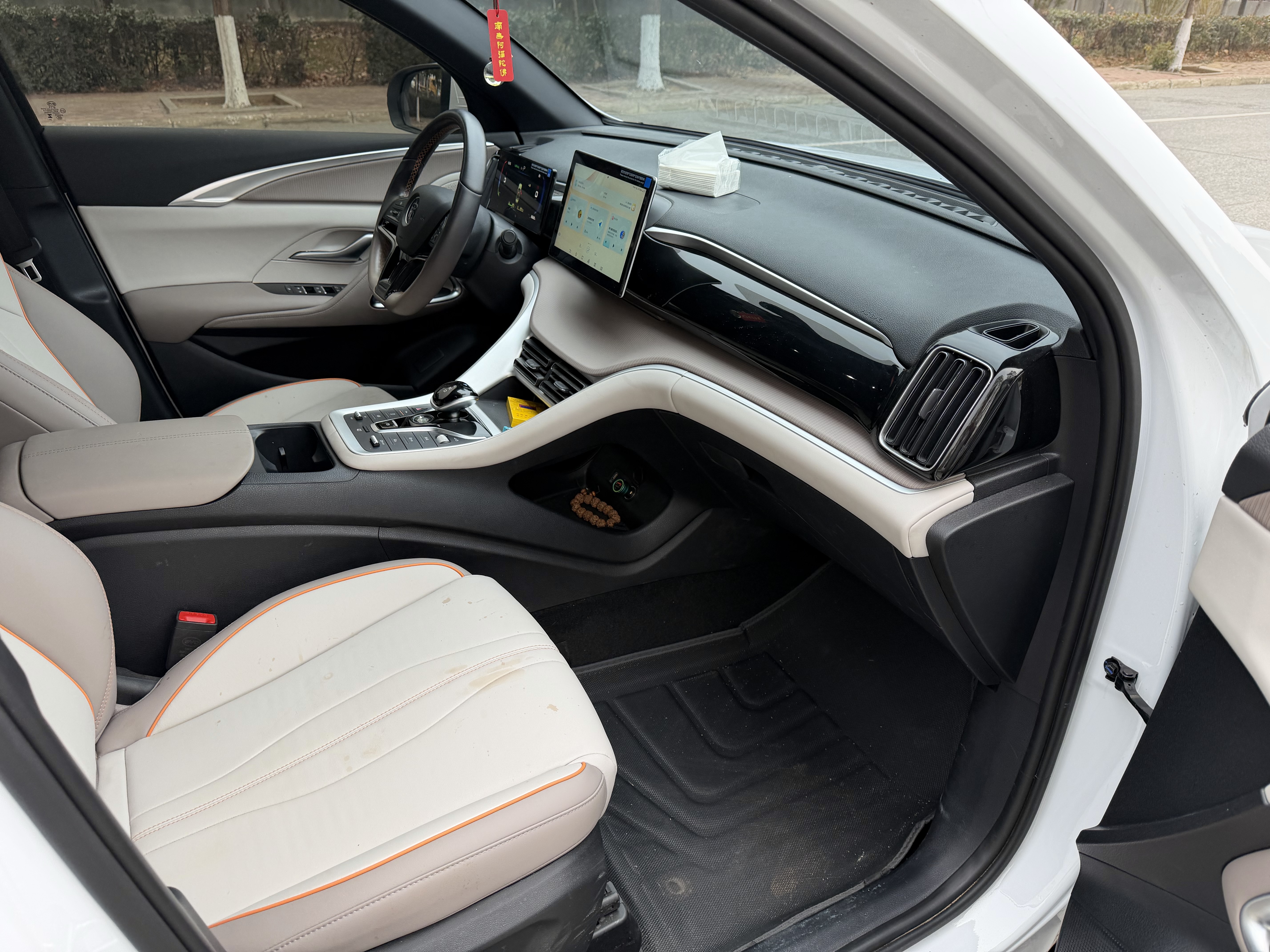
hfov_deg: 71.6
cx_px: 635
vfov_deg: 56.8
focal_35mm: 24
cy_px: 476
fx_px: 881
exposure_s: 1/129
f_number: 1.78
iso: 80
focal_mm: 6.76
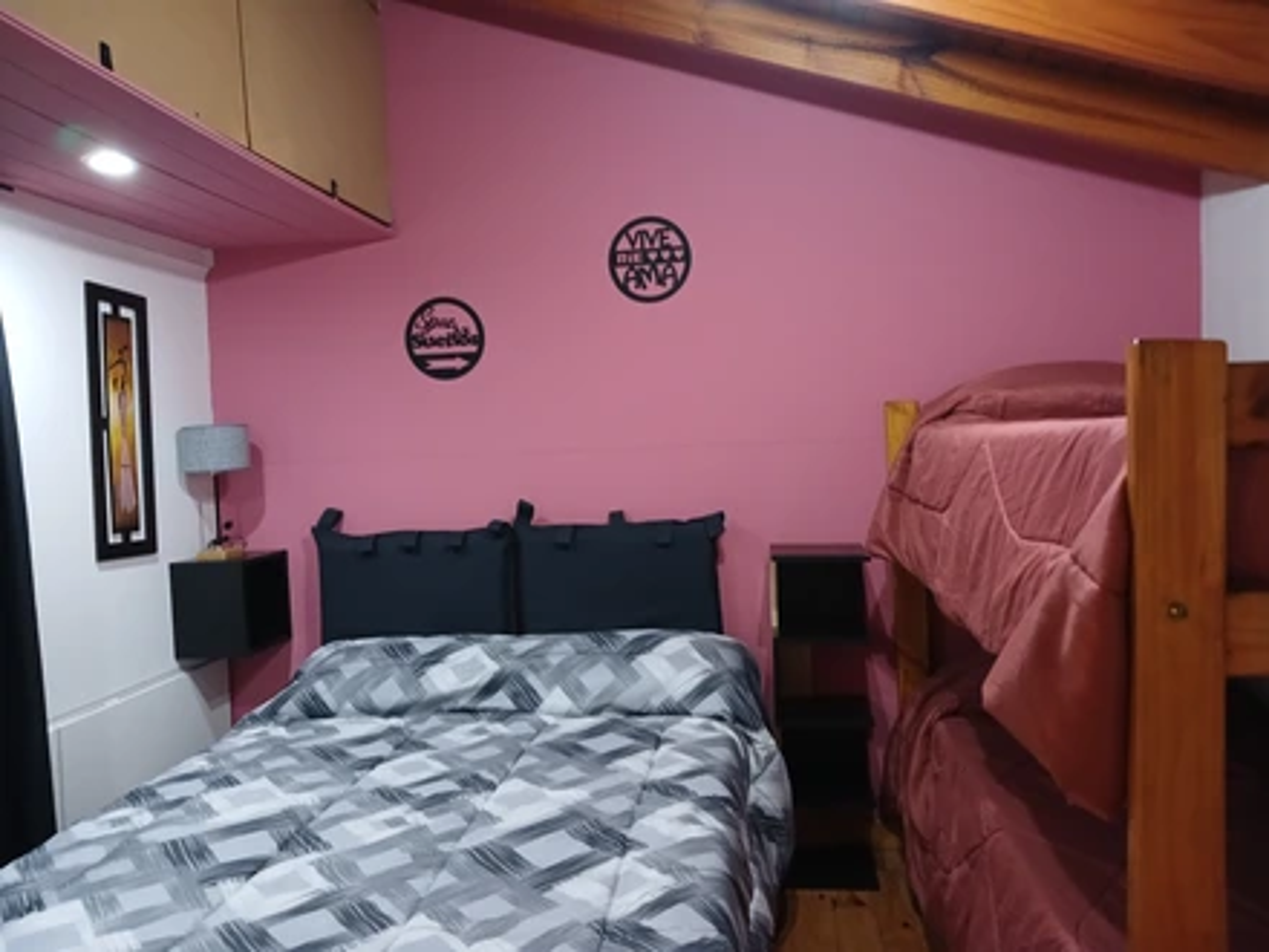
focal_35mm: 27
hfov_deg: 65.3
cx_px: 634
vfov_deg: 51.4
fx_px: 990
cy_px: 476
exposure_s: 1/20
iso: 400
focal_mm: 4
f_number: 1.8
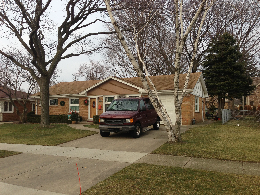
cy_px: 98
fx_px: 248
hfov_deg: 55.4
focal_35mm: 33
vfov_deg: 42.9
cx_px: 130
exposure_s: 1/420
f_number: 2.4
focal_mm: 4.13
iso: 50
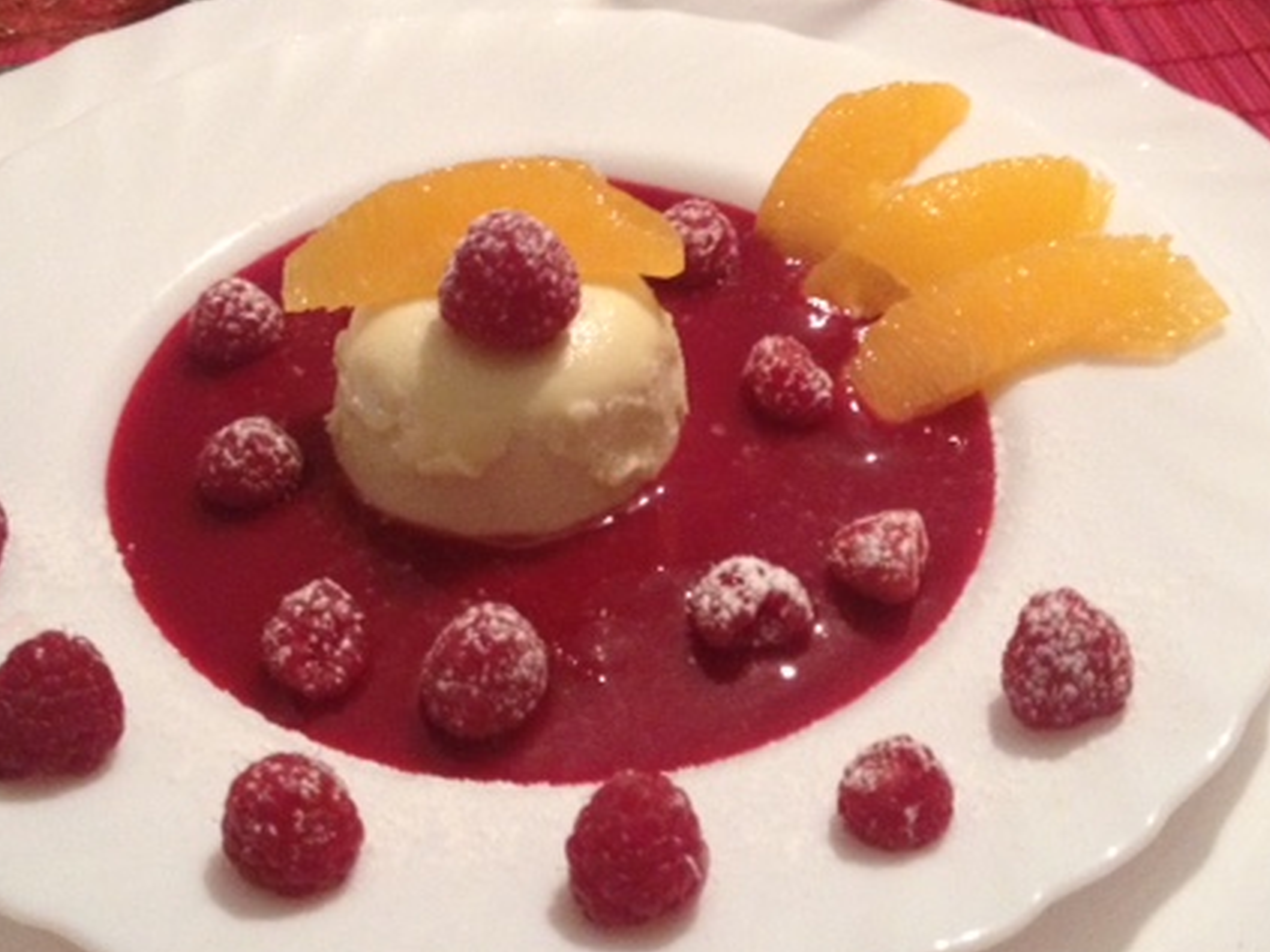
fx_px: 1944
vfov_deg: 27.3
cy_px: 318
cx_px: 661
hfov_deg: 36.2
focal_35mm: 53
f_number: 2.4
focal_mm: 4.28
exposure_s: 1/15
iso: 400
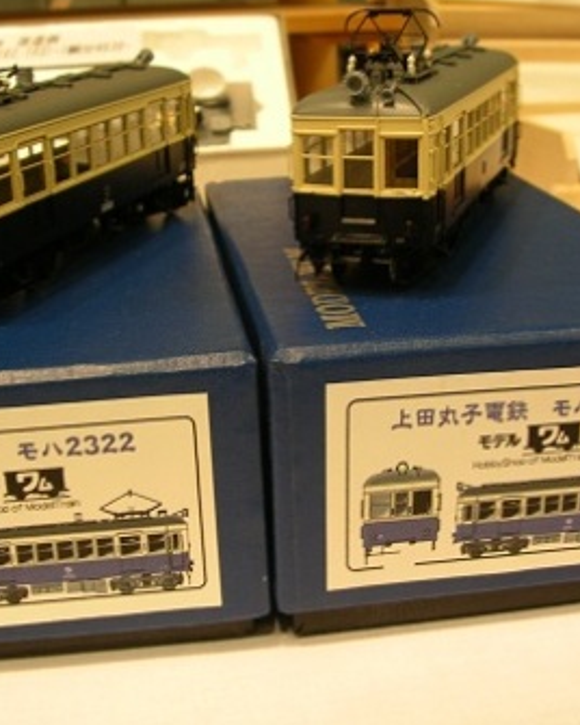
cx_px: 299
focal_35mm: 51
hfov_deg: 29.7
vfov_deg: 36.6
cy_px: 334
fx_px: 1094
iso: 50
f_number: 2.8
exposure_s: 1/10.2
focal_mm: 5.8
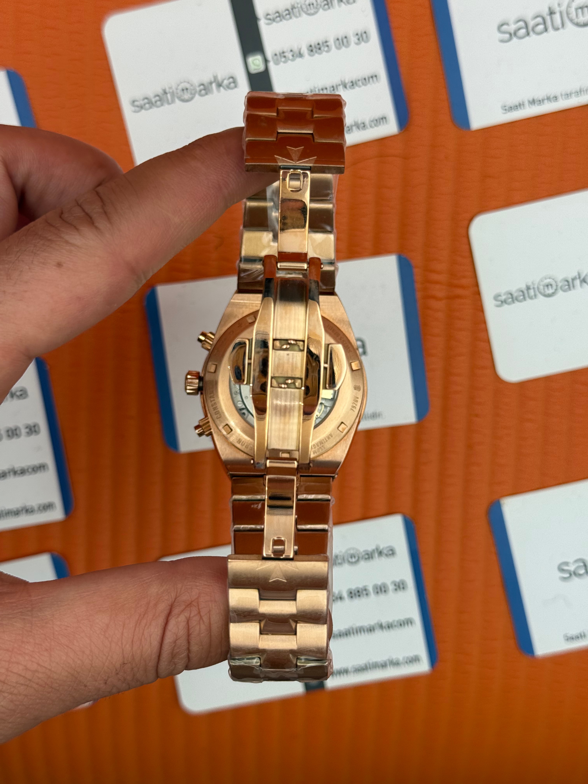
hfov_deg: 30.3
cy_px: 392
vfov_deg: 39.7
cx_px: 294
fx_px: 1087
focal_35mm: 48
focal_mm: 6.76
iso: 64
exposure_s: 1/726
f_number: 1.78
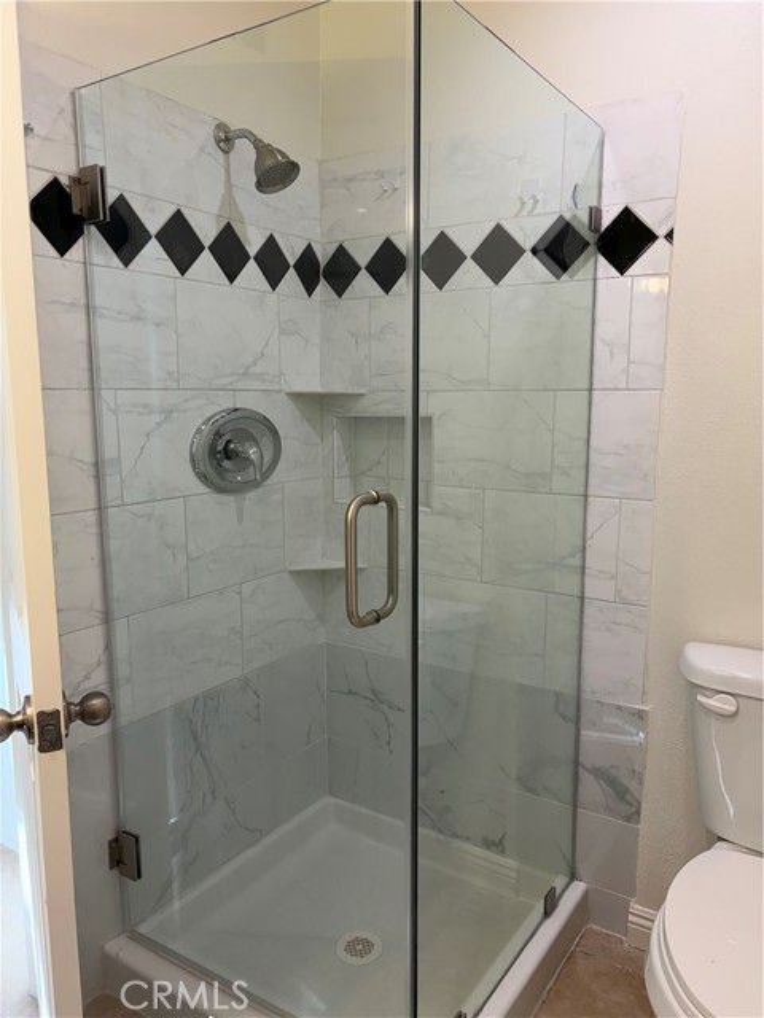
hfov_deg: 53.1
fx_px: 765
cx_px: 382
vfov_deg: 67.3
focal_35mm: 26
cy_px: 509
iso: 64
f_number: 1.6
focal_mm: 5.96
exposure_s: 1/120
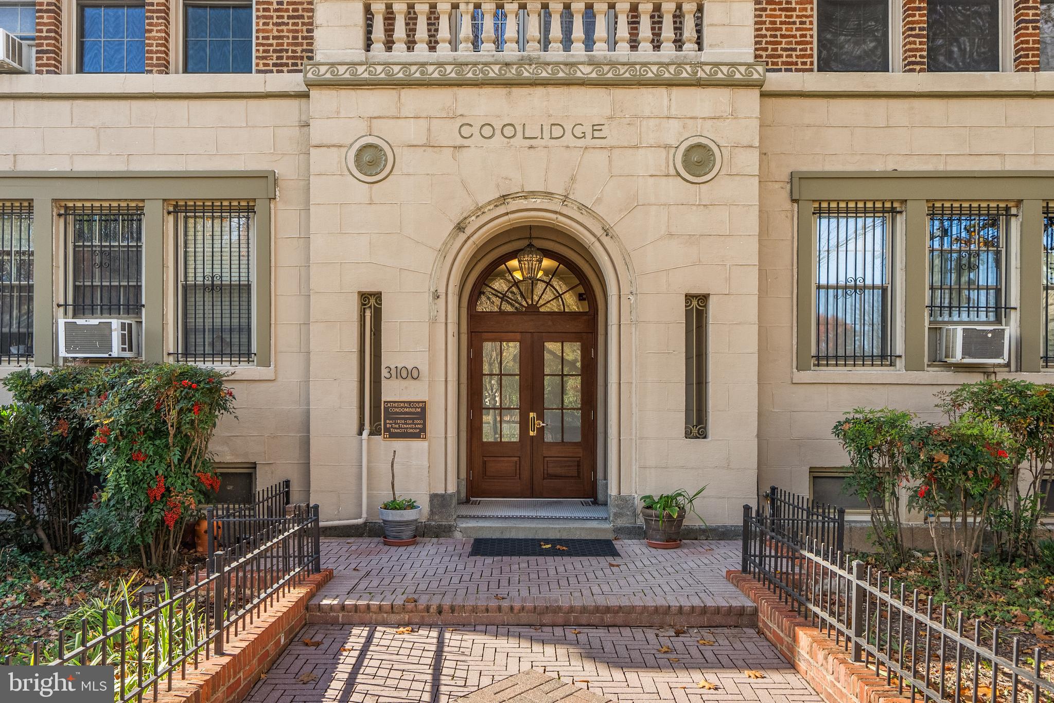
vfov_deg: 53.2
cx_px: 527
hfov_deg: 73.7
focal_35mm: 24
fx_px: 703
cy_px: 352
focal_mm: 24
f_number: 8
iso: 320
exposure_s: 1/60
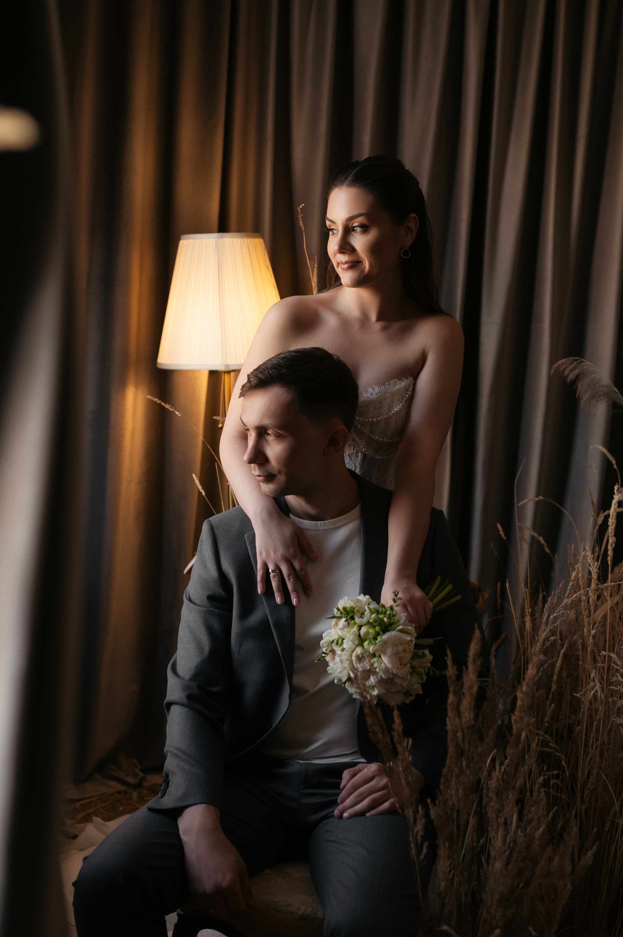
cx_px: 312
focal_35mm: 35
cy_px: 468
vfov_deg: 54.5
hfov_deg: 37.8
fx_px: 910
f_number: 2.5
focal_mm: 35
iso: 500
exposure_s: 1/640
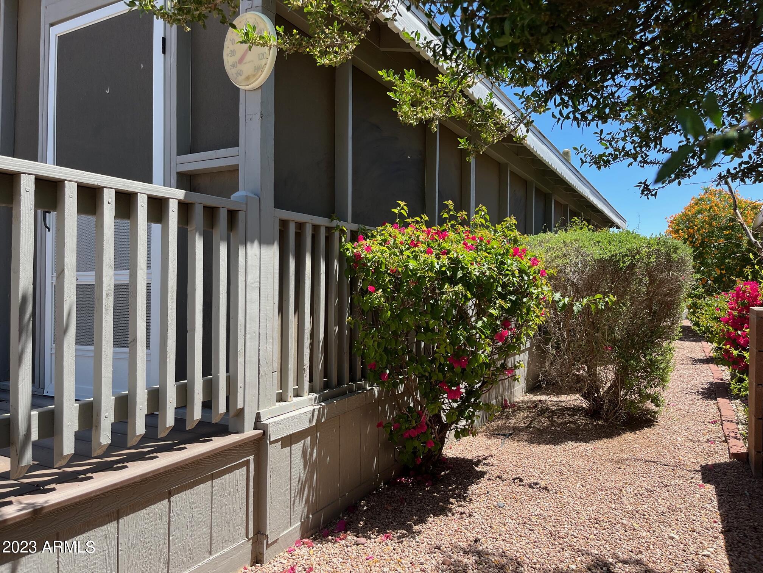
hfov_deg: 67.3
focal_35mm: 26
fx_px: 573
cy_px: 286
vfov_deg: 53.1
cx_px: 382
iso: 50
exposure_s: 1/1389
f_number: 1.6
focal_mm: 5.1
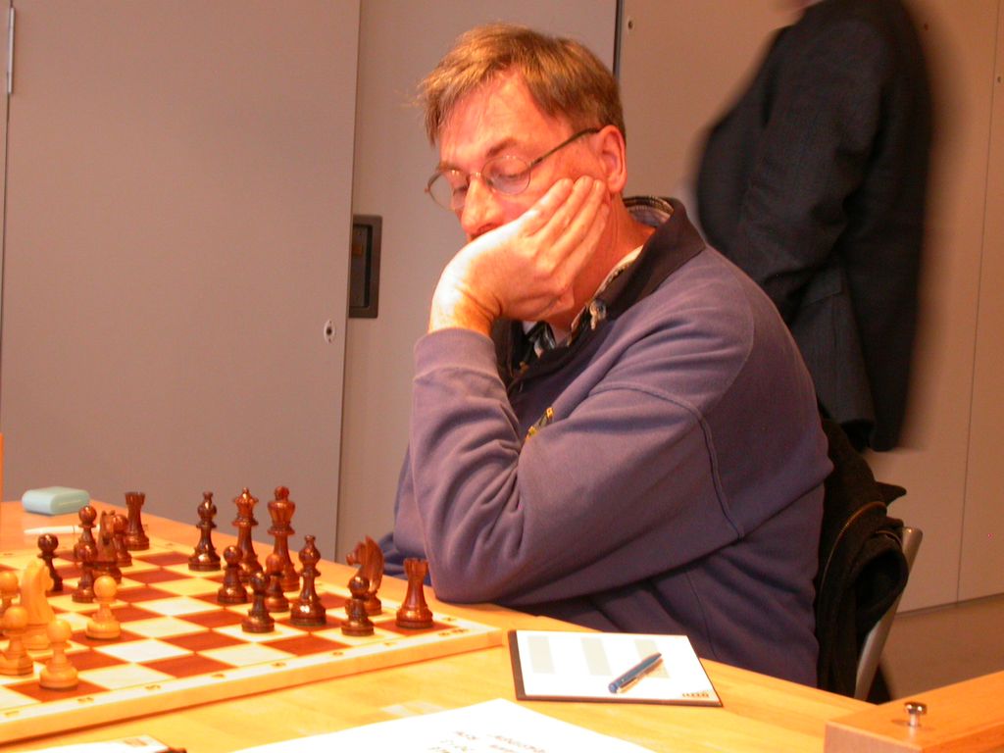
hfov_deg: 29.4
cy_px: 376
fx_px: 1914
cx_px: 502
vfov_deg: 22.3
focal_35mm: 66
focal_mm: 13.8
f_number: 4.6
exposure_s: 1/9.3
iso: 200
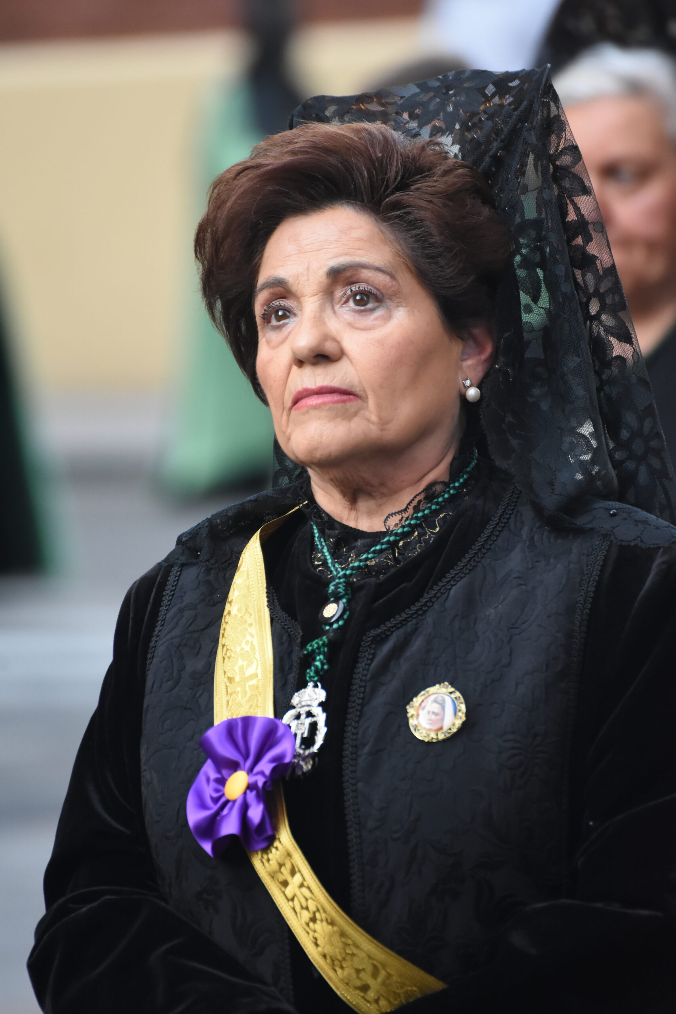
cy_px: 507
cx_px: 338
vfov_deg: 5.3
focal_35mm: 390
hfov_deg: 3.5
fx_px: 10983
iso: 2000
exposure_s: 1/400
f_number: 5.6
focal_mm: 260
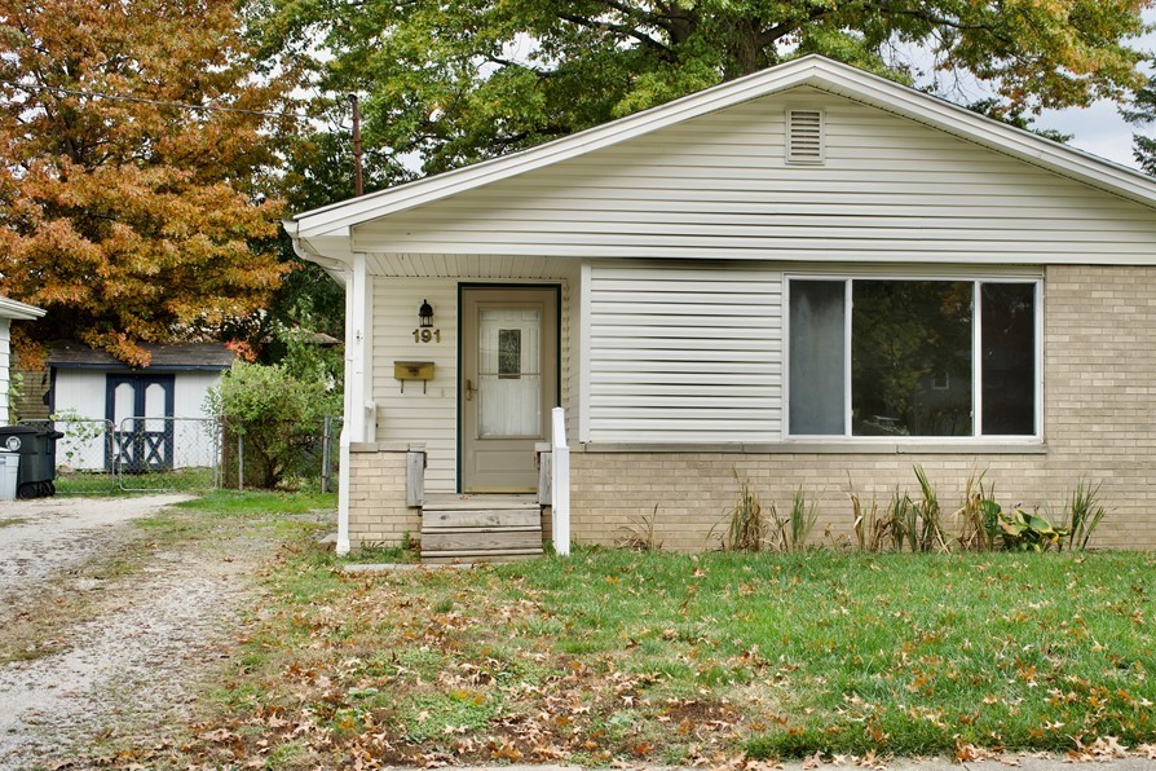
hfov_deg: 38.7
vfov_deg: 26.5
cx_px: 694
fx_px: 1638
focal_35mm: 51
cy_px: 380
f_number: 5
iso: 100
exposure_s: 1/160
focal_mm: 42
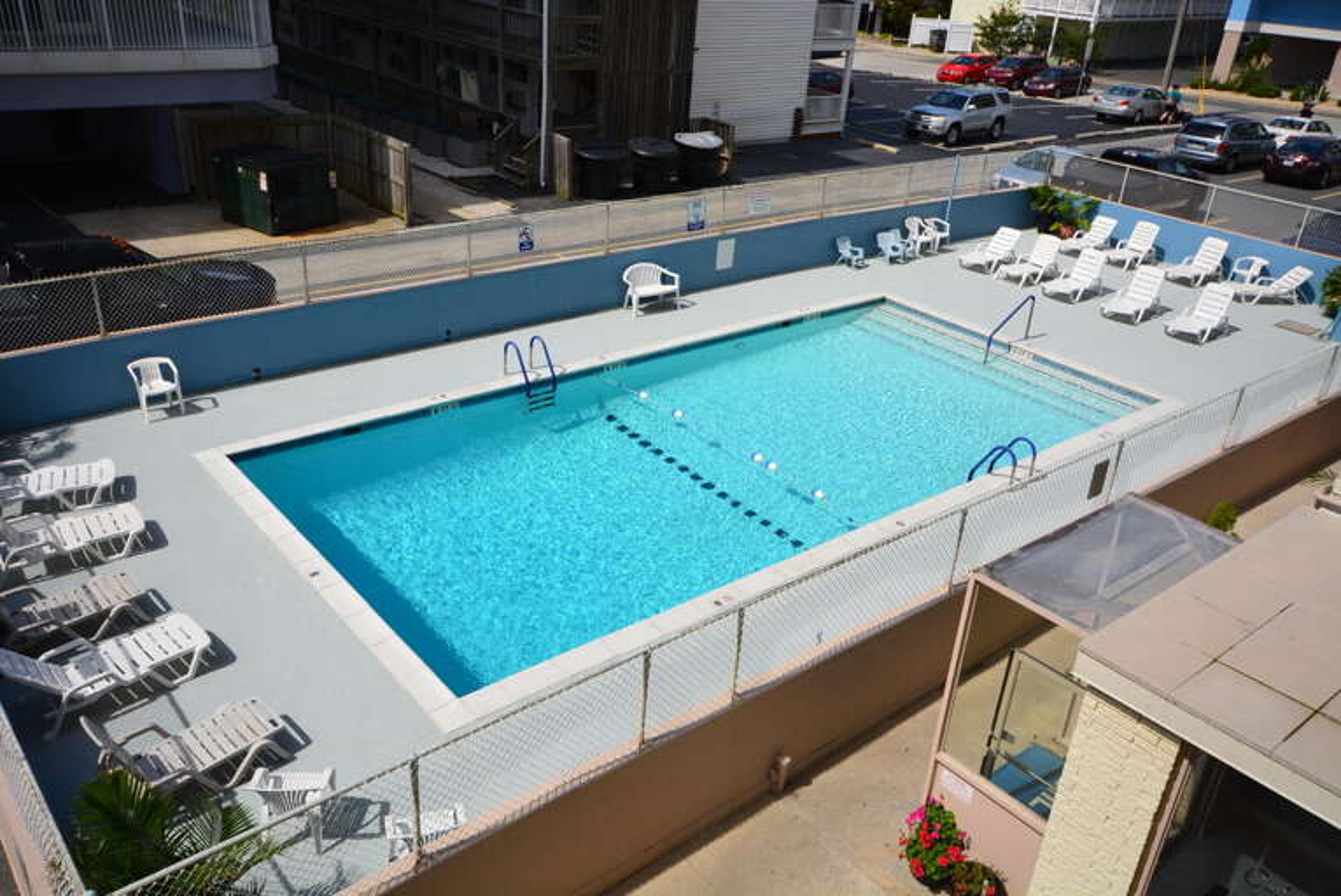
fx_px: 1118
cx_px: 670
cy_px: 448
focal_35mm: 30
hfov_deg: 61.9
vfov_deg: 43.7
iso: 200
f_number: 10
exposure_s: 1/320
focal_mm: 20
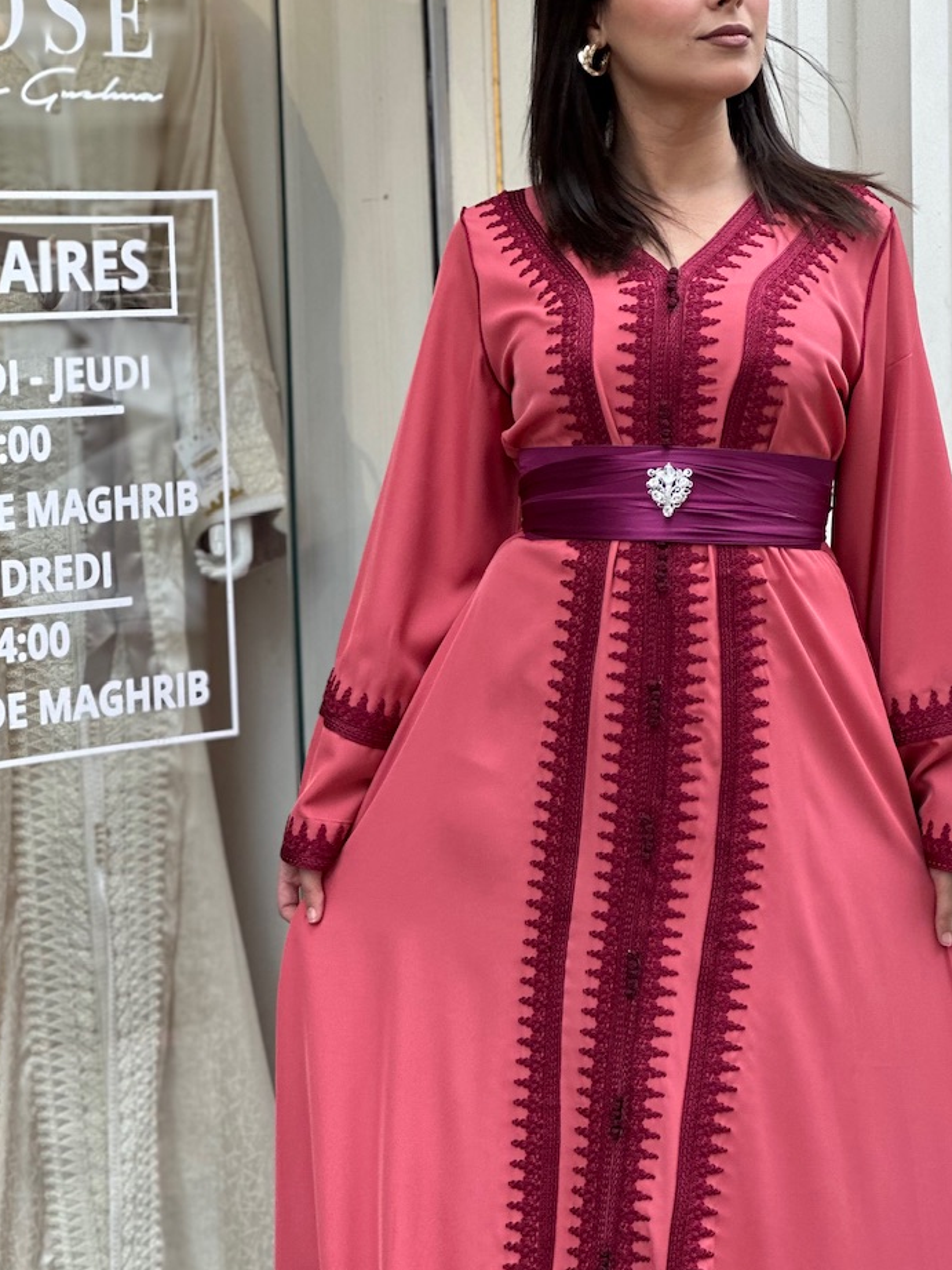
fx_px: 3923
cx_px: 601
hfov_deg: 13.8
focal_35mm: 107
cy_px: 618
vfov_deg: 18.4
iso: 80
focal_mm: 9
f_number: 2.8
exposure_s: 1/100
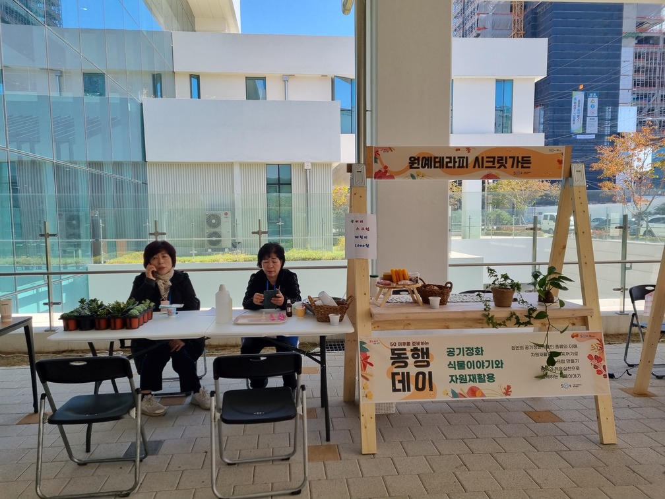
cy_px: 250
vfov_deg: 53.1
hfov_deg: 67.3
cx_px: 332
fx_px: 499
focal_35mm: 26
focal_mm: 5.4
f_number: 1.8
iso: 50
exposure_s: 1/688
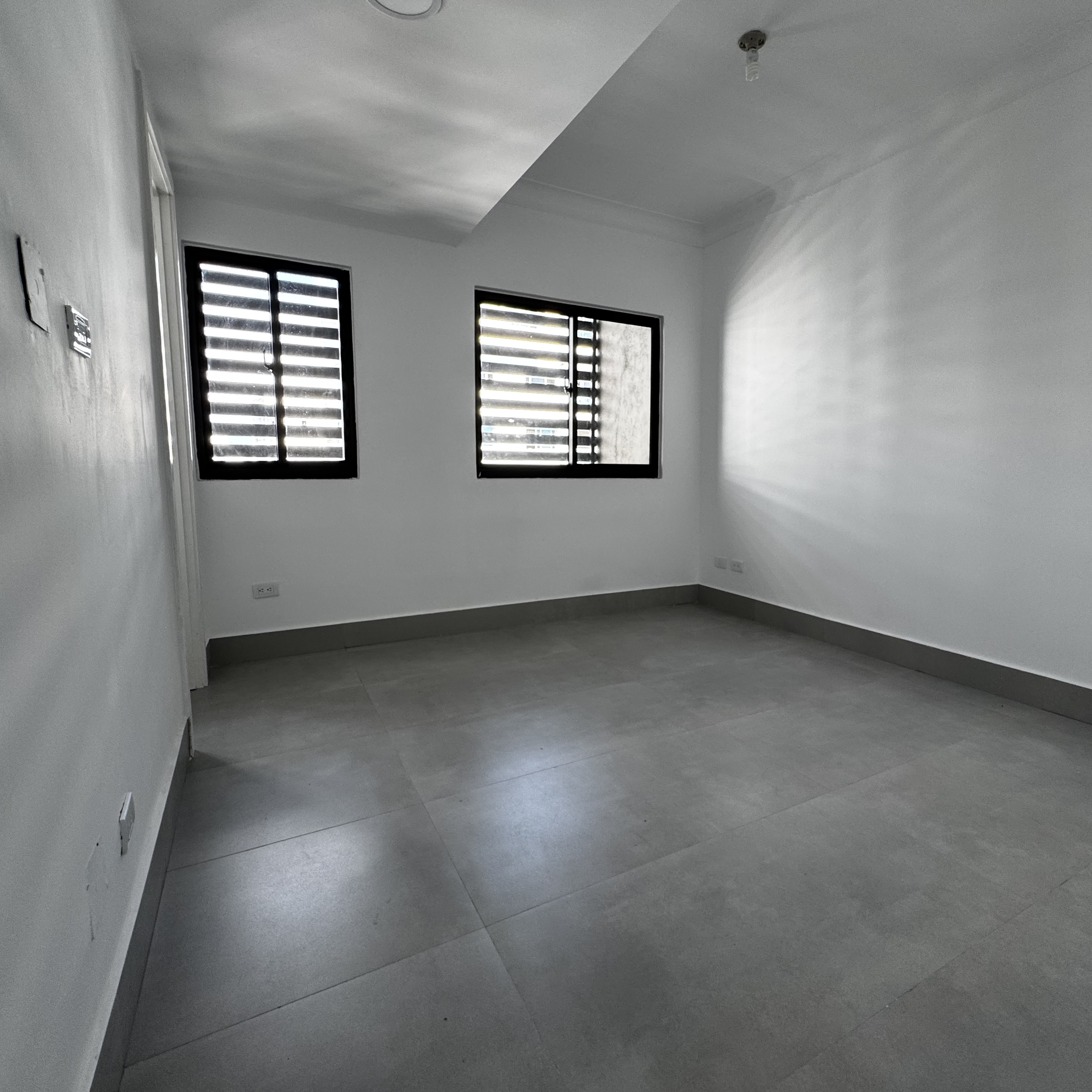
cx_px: 603
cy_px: 534
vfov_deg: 84.0
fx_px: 607
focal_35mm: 17
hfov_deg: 83.7
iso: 64
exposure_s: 1/99
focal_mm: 2.22
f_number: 2.2
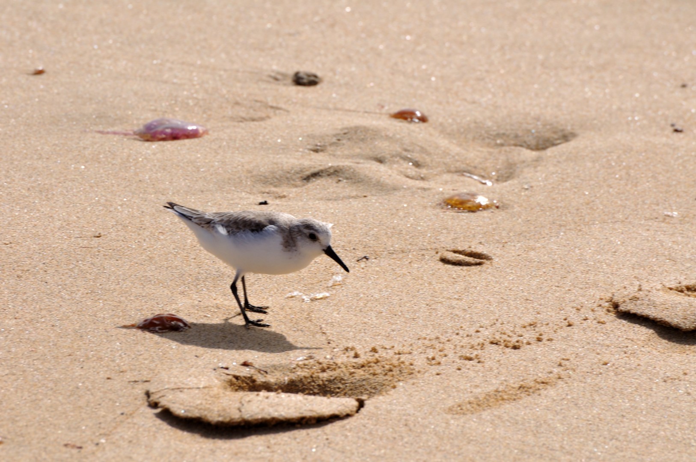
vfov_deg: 3.0
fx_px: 8689
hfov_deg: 4.6
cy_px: 231
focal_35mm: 450
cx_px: 348
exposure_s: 1/400
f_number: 11
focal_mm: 300
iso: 200
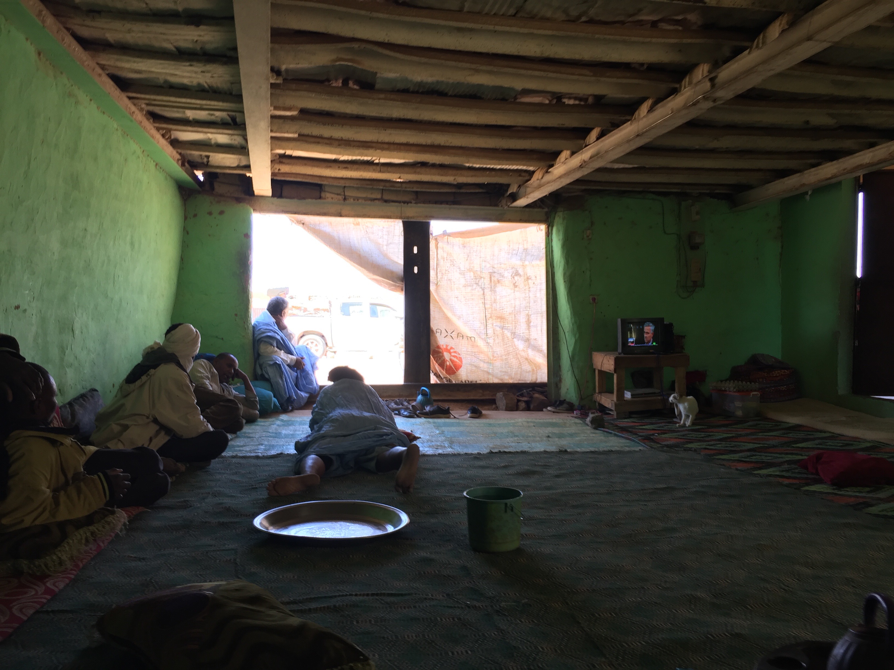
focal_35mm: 29
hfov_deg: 61.7
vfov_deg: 48.2
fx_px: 749
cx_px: 447
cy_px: 335
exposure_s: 1/50
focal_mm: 4.15
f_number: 2.2
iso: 32
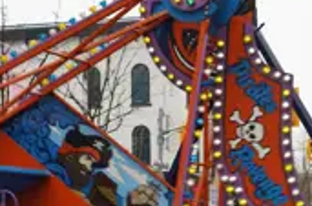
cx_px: 168
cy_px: 214
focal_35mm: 117
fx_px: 1011
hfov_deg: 17.5
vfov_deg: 11.5
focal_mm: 50
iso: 160
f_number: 4
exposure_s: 1/60
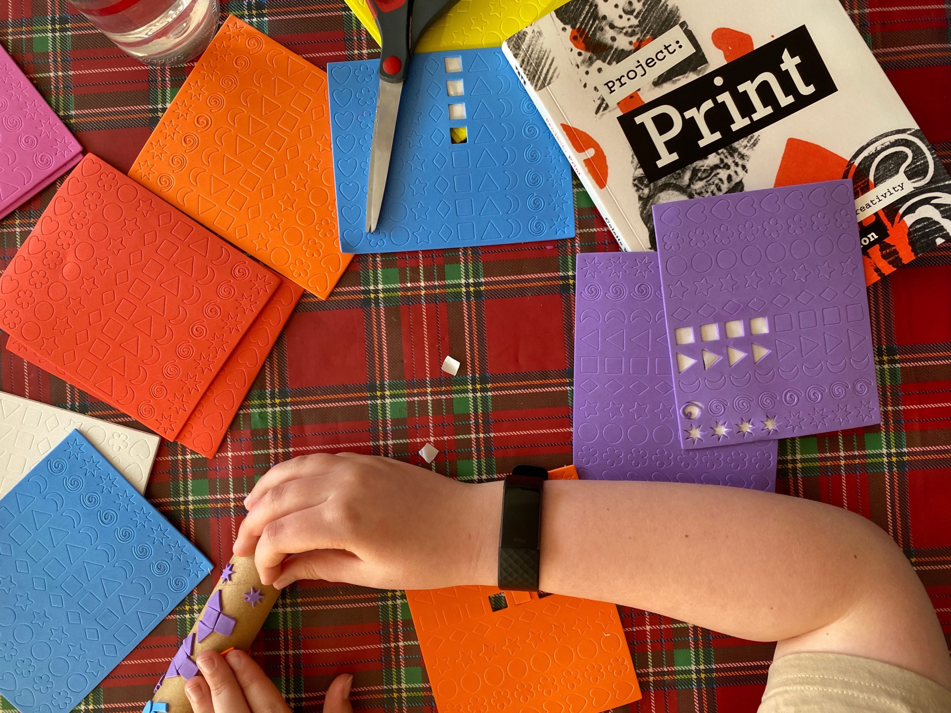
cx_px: 476
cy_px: 356
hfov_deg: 67.3
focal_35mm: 26
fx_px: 714
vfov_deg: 53.1
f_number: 1.8
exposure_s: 1/121
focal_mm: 4.25
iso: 100
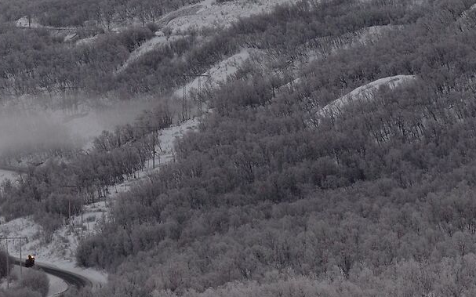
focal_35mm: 423
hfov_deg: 5.0
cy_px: -202
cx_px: -49
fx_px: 5486
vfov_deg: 3.1
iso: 560
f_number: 7.1
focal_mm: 105
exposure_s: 1/160
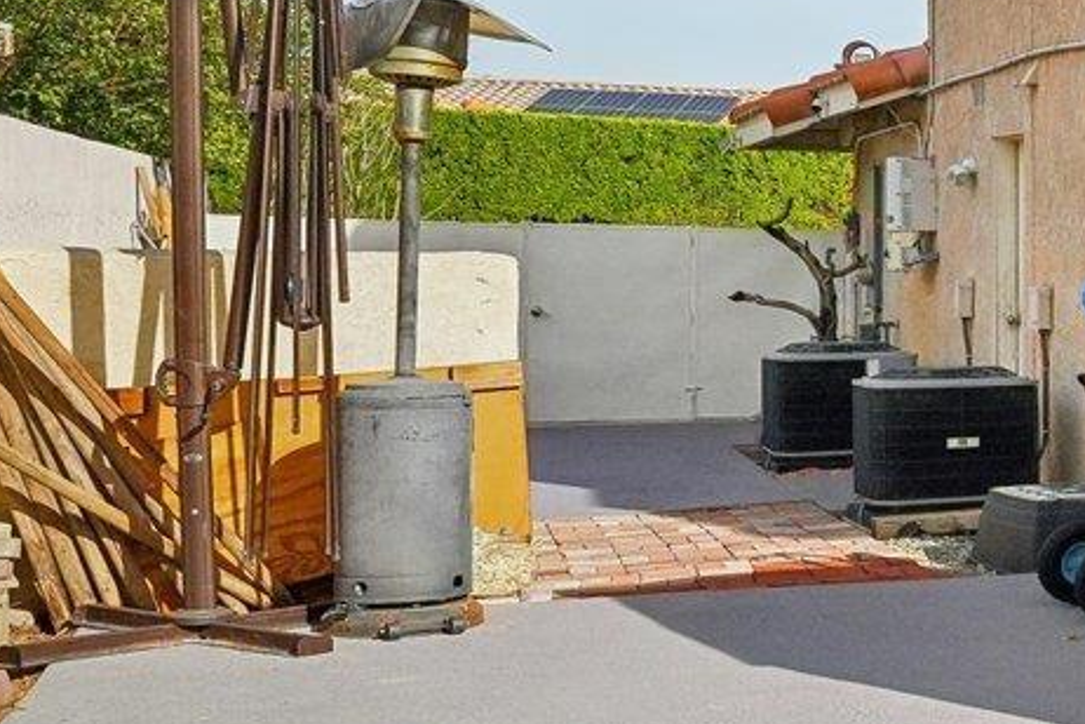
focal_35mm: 62
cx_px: 2107
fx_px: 1868
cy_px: 257
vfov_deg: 21.8
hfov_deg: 19.8
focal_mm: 14
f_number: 8
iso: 320
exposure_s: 1/3200
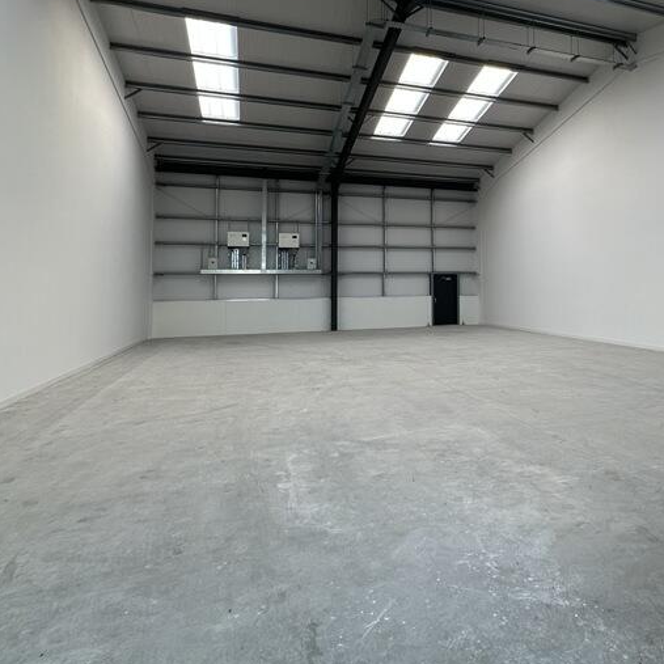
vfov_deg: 62.1
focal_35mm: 25
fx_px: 543
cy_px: 251
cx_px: 478
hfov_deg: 60.3
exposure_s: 1/99
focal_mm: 2.22
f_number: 2.2
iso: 50
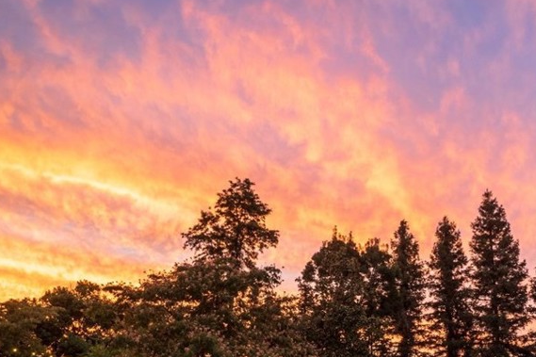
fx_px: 402
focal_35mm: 27
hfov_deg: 65.6
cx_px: 358
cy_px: 303
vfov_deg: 44.7
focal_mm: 10
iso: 200
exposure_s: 1/80
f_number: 8
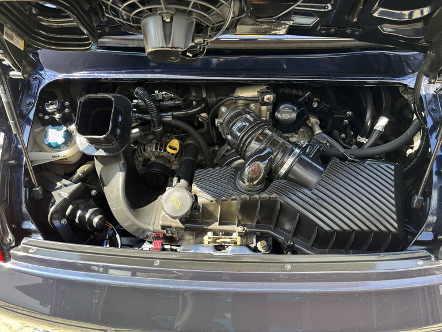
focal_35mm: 26
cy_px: 166
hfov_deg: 67.3
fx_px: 332
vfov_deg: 53.1
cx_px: 221
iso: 80
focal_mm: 5.96
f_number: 1.6
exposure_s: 1/121
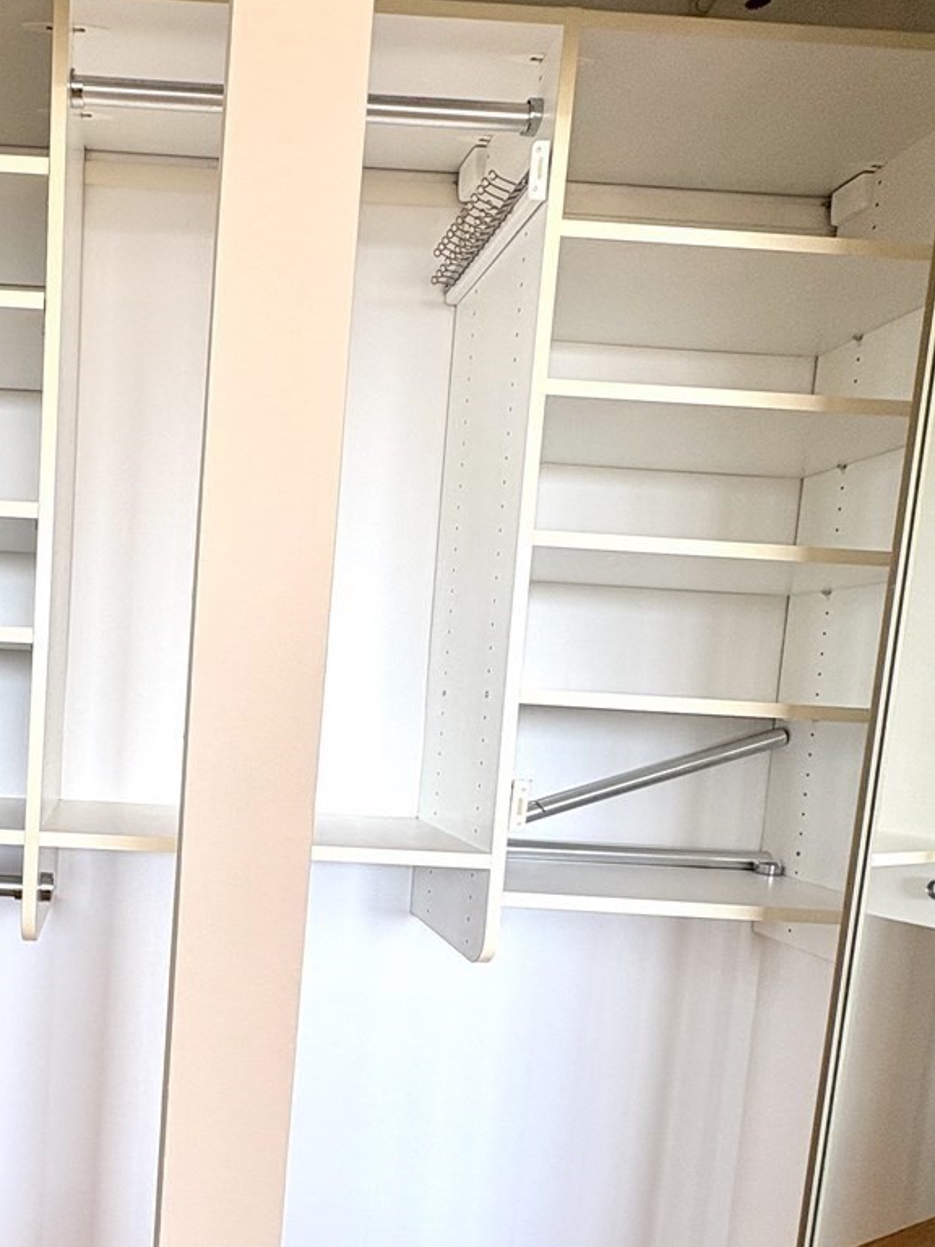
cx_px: 148
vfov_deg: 62.4
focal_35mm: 28
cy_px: 794
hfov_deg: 46.3
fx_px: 1008
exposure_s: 1/99
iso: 40
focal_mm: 2.22
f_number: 2.2
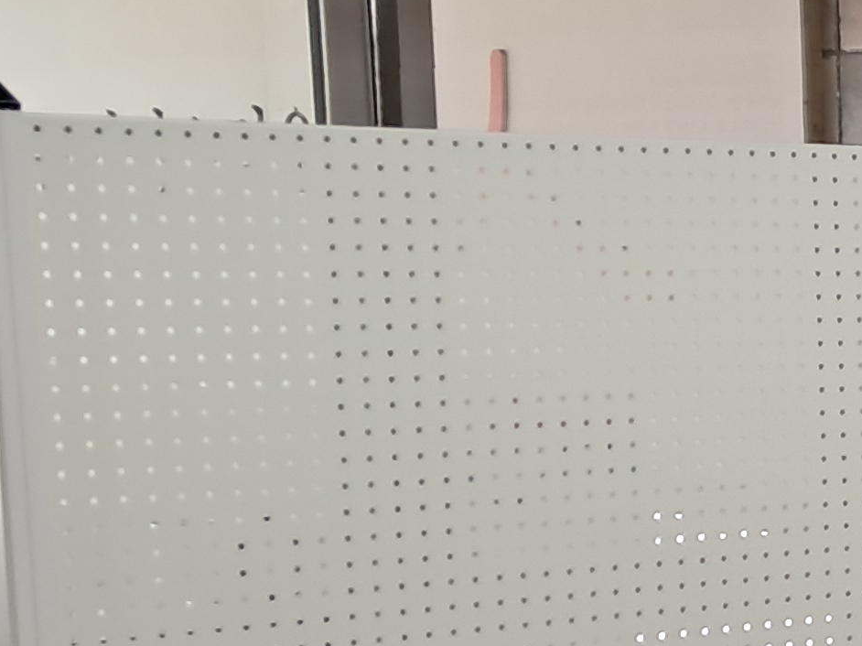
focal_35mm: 117
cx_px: 1775
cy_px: 649
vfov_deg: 12.5
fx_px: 2913
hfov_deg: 14.0
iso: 125
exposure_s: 1/50
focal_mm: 4
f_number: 1.8
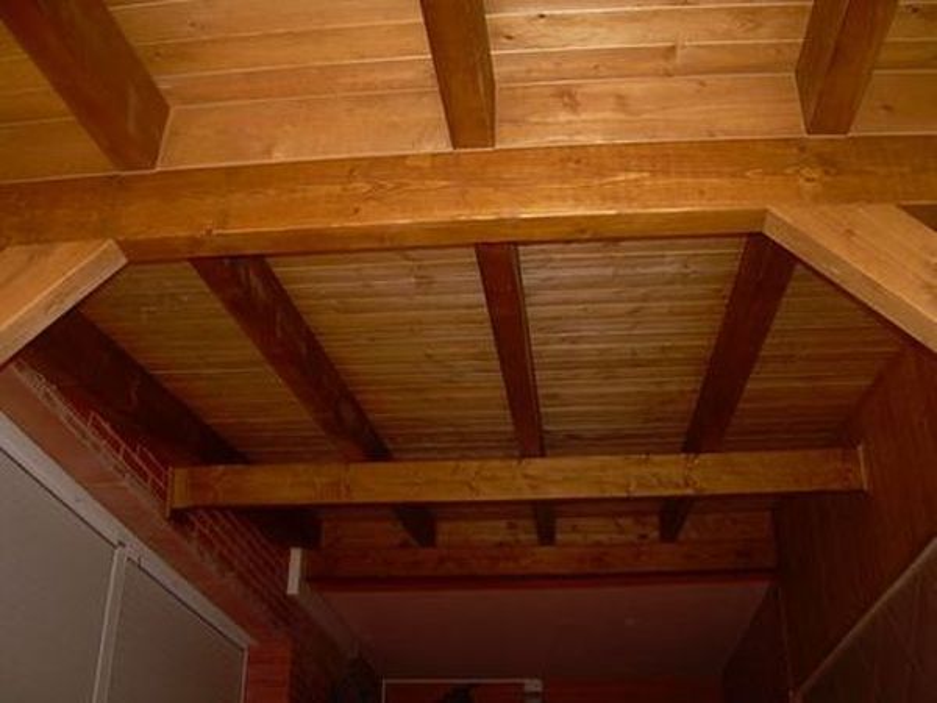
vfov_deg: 37.7
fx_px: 1029
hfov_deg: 49.0
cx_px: 468
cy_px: 352
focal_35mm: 38
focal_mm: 6.3
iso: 50
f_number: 2.8
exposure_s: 1/60
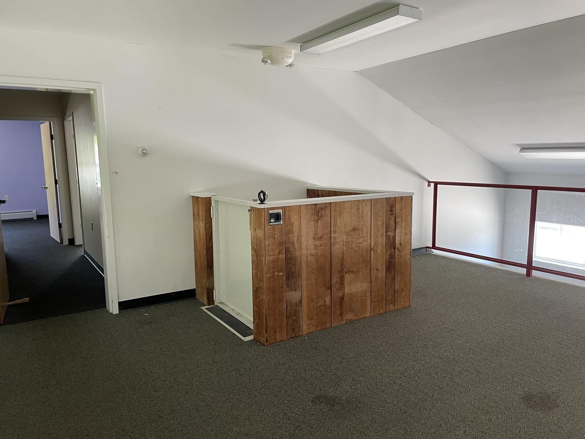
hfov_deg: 67.3
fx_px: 439
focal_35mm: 26
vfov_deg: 53.1
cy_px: 220
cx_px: 292
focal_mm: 4.2
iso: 125
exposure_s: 1/81
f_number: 1.6
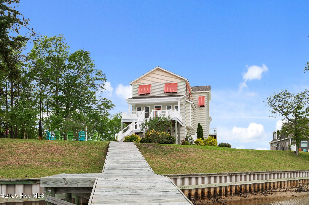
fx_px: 266
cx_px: 154
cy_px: 102
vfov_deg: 42.3
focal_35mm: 31
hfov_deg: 60.3
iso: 250
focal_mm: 31
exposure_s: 1/320
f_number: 8
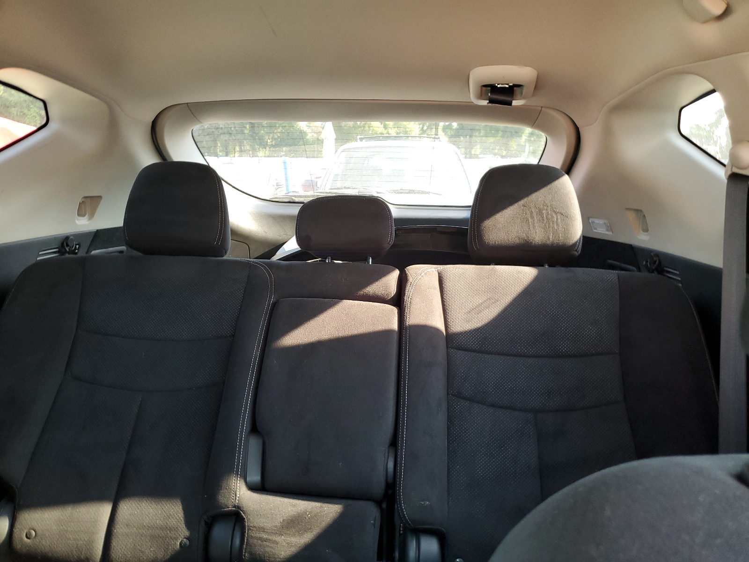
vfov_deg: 53.1
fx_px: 563
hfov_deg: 67.3
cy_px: 281
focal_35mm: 26
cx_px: 374
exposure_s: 1/60.2
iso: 89
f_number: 1.5
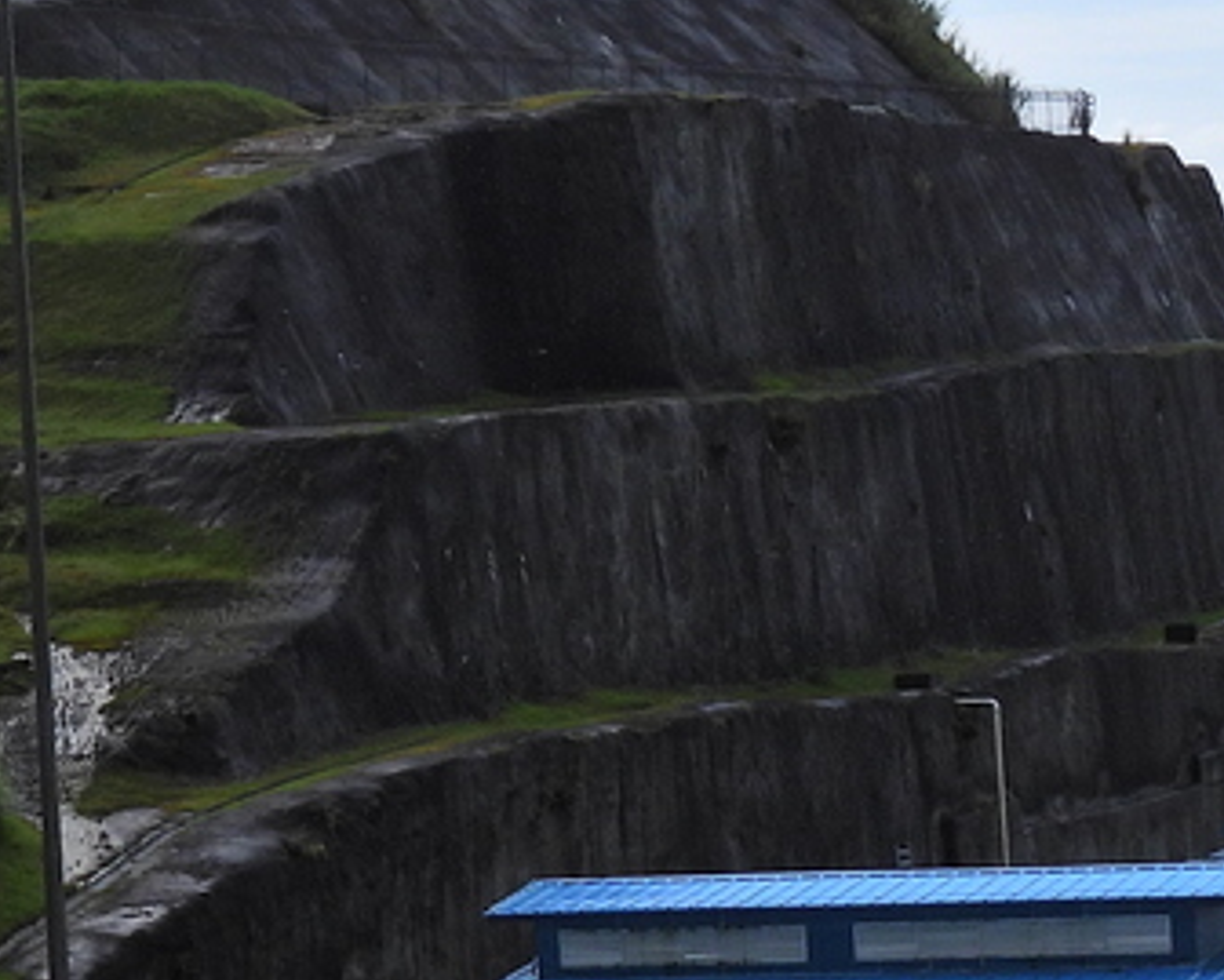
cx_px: 747
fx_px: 6740
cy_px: 485
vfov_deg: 8.3
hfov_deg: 10.4
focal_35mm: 186
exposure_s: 1/1600
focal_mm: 8.9
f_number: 4
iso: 100
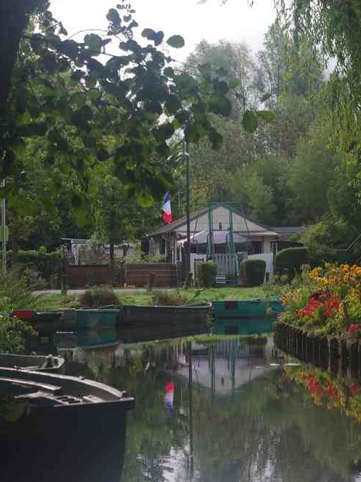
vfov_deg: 16.5
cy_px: 240
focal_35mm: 120
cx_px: 232
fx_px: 1666
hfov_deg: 12.4
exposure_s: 1/100
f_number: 9
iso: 400
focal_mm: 55
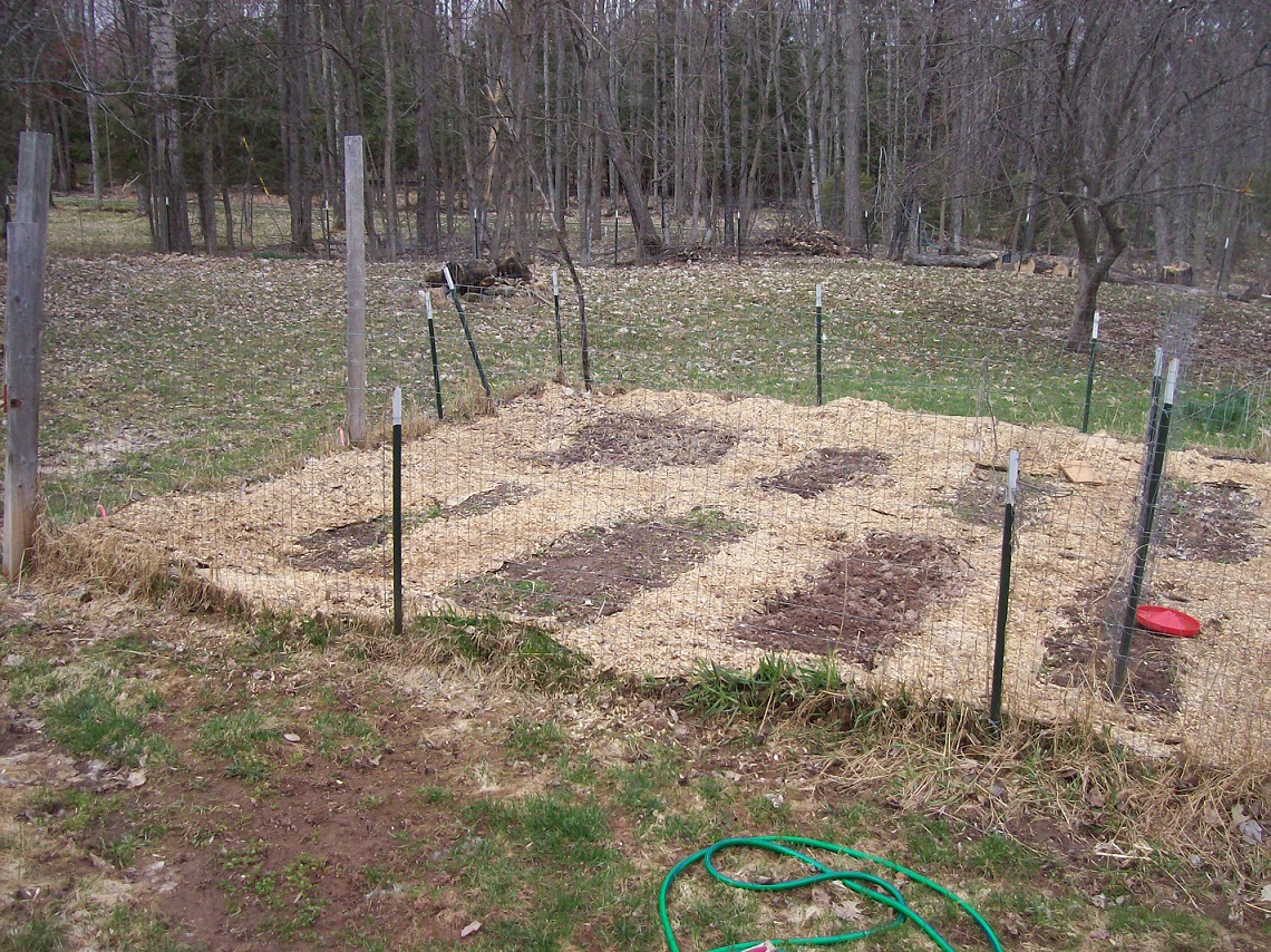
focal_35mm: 36
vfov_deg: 39.6
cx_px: 636
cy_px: 476
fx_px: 1321
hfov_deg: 51.4
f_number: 2.7
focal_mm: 6
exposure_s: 1/637
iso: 80
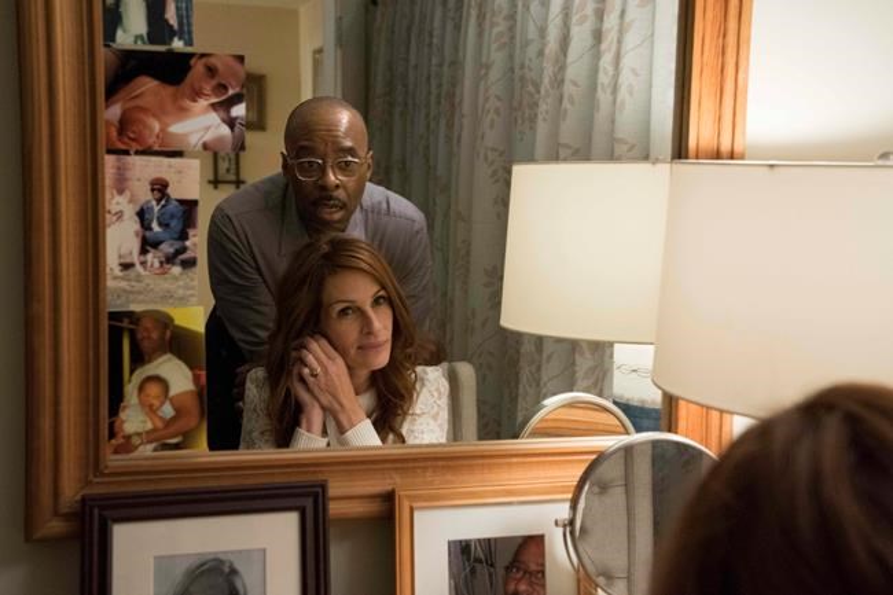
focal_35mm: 50
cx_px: 446
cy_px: 298
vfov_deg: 27.0
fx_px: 1240
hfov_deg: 39.6
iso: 4000
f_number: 5.6
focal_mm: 50
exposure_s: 1/100
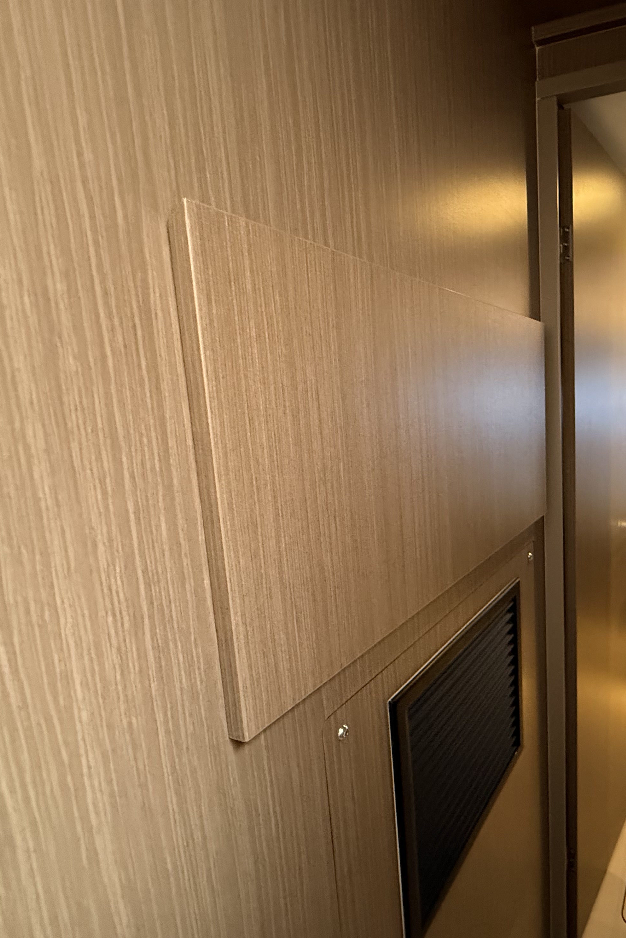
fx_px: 522
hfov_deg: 56.2
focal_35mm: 20
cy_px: 472
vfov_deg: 84.0
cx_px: 524
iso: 640
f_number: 2.2
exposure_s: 1/52
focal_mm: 2.22
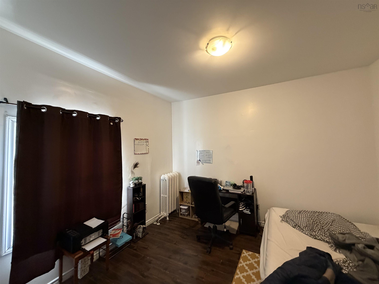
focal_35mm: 14
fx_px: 153
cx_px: 190
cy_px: 142
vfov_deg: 85.7
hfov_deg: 102.1
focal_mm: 2.22
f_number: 2.2
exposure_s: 1/60
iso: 640
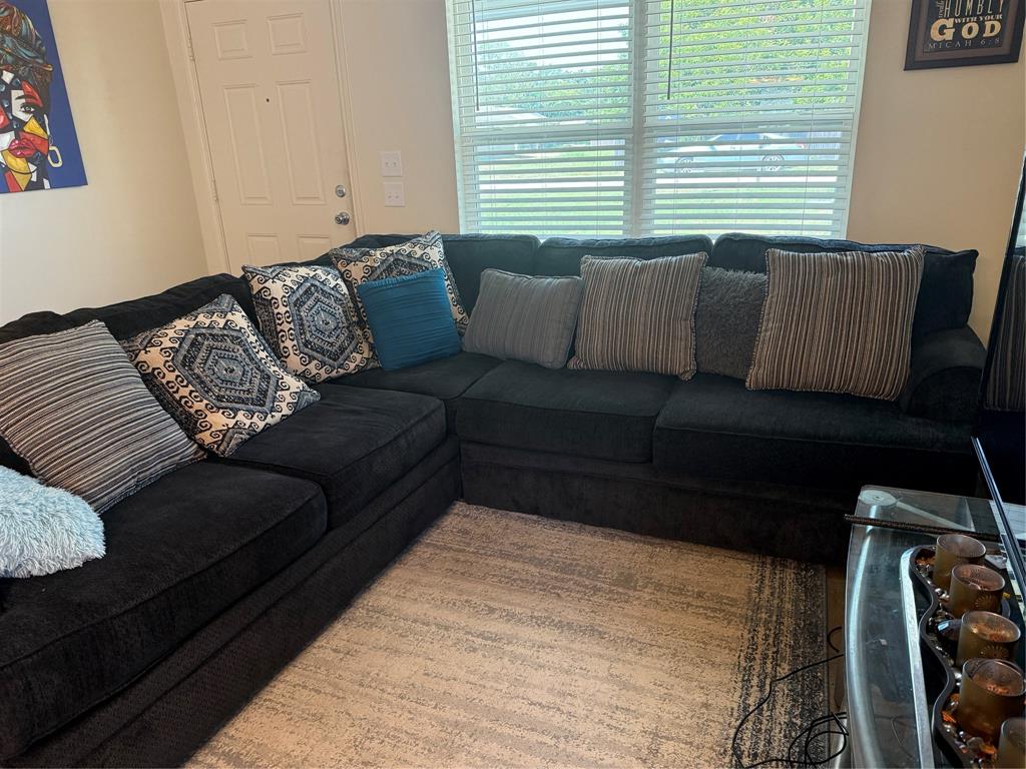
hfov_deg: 71.6
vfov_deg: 56.8
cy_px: 384
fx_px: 711
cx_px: 513
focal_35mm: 24
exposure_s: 1/120
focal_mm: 6.76
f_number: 1.78
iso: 320
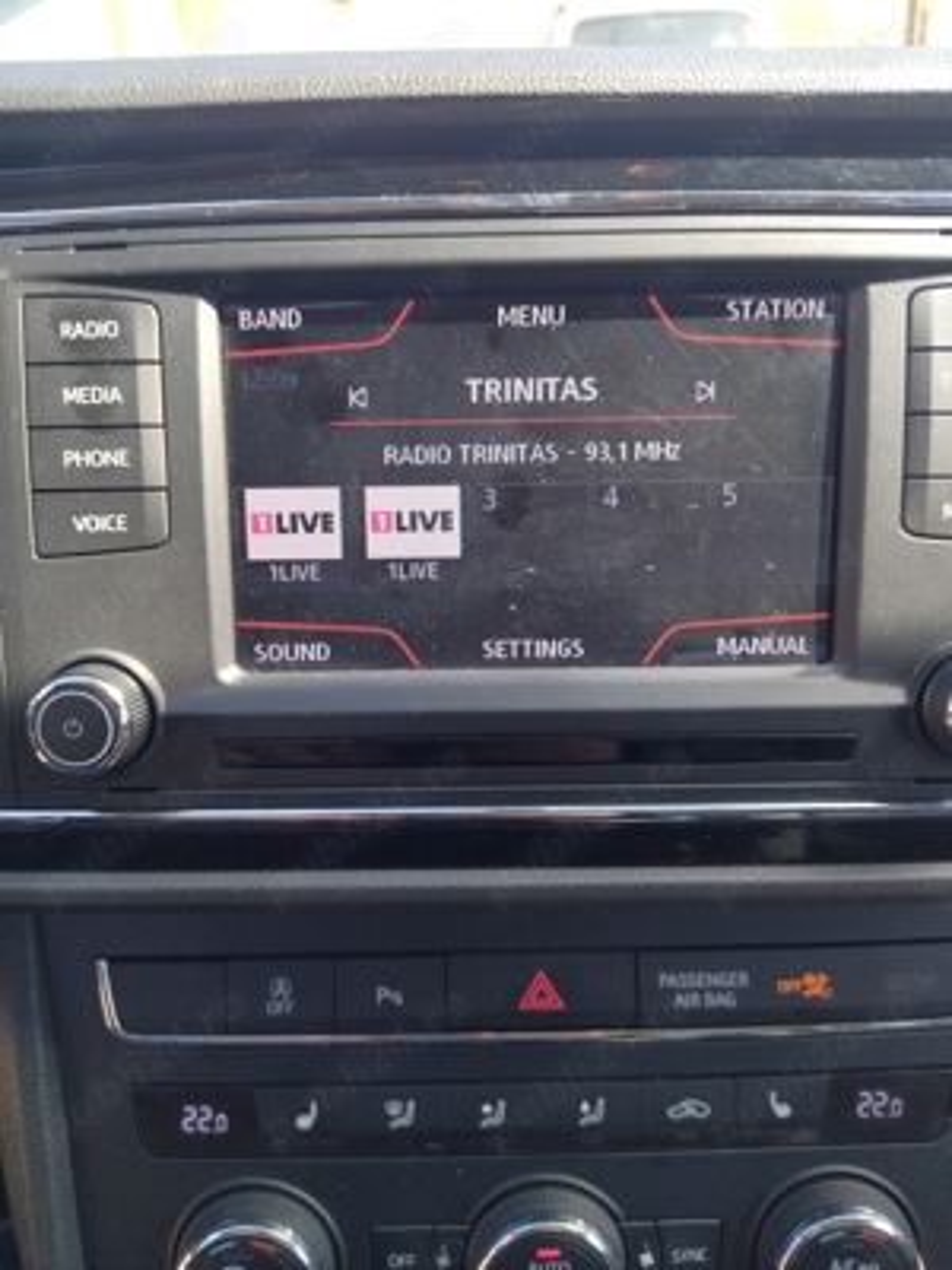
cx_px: 476
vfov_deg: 65.3
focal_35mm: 27
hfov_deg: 51.4
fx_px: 990
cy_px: 635
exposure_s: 1/211
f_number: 1.79
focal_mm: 4.74
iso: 100
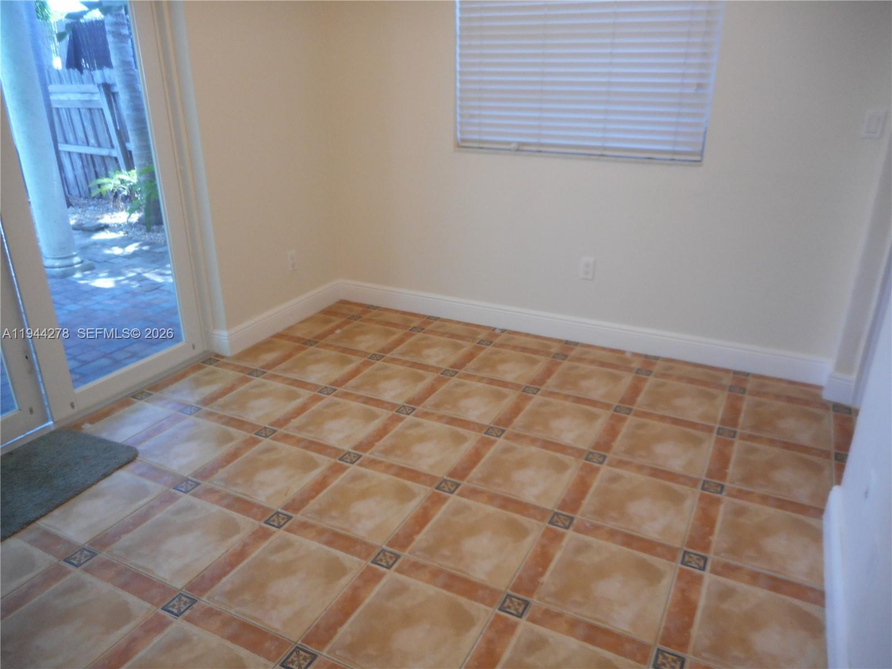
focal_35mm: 25
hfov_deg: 69.4
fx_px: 644
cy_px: 334
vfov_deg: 54.9
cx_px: 446
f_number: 3.7
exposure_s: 1/30
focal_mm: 4.5
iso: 200
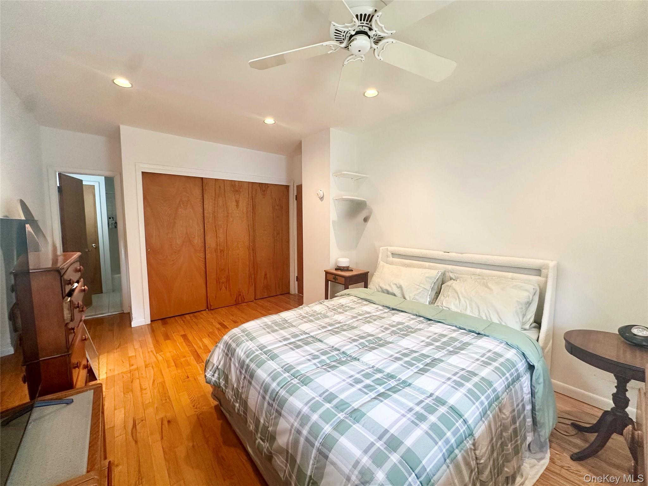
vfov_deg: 85.7
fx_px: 262
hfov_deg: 102.1
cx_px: 324
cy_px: 243
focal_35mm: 14
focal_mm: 2.22
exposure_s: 1/60
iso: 200
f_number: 2.2
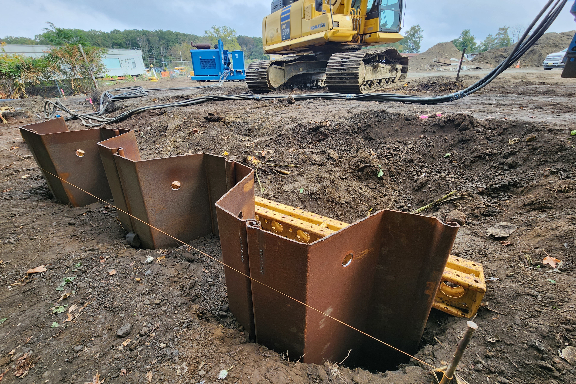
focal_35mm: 14
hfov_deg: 104.2
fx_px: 224
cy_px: 190
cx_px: 283
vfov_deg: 81.2
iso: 50
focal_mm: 2.2
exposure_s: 1/224
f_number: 2.2
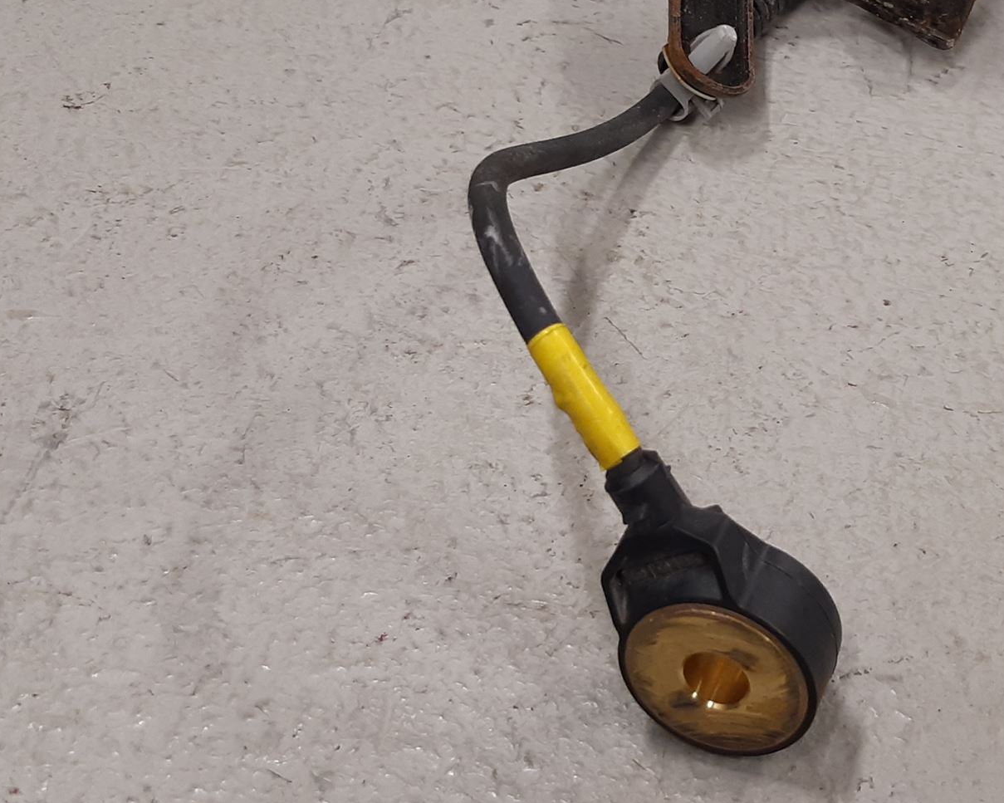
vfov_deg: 34.5
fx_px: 1278
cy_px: 261
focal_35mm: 43
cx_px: 803
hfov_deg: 41.1
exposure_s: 1/50
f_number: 1.7
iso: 100
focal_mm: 3.93
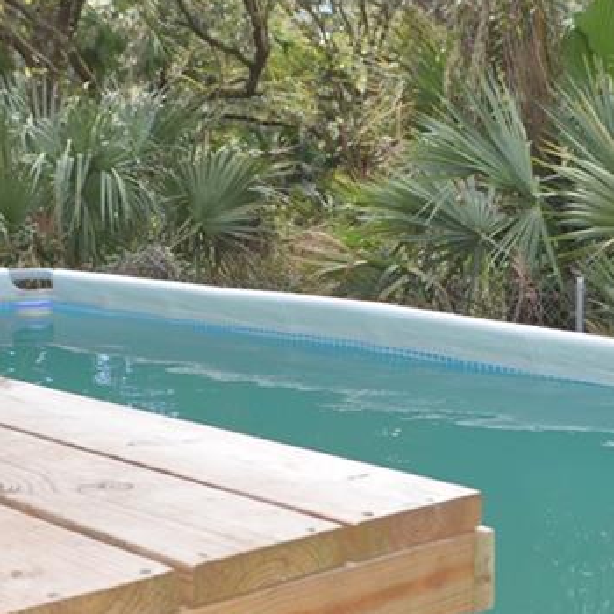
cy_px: 352
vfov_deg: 25.7
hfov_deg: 25.7
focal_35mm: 67
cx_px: 305
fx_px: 1345
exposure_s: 1/200
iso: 100
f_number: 5
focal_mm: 18
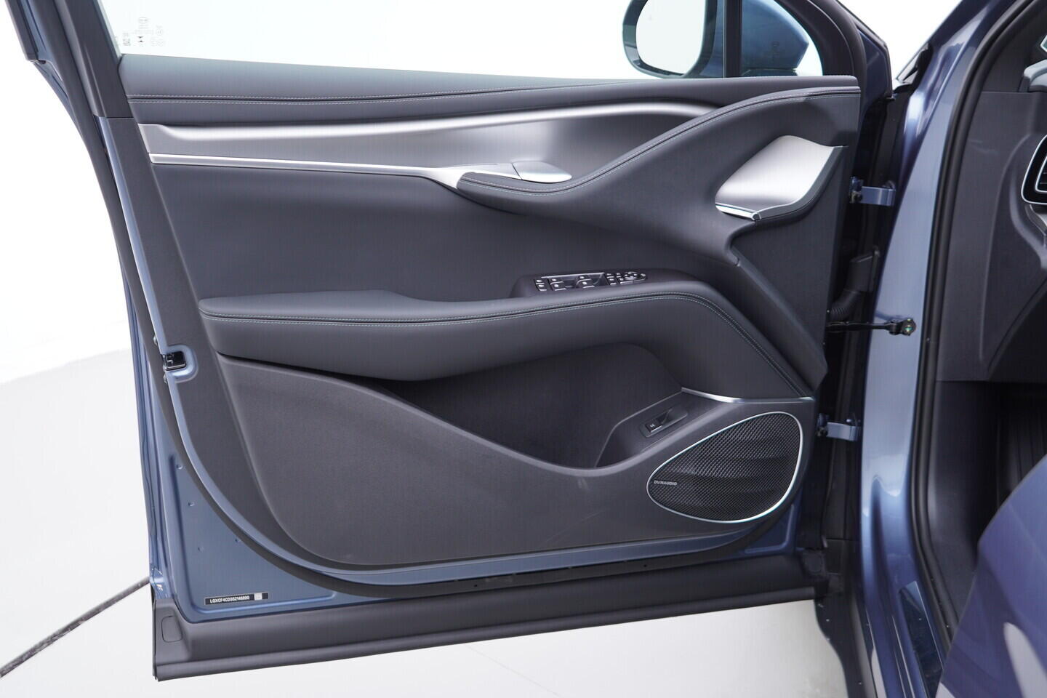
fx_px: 1047
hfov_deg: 53.1
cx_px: 524
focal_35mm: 36
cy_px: 349
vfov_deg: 36.9
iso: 125
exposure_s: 1/40
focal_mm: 24
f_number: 2.8
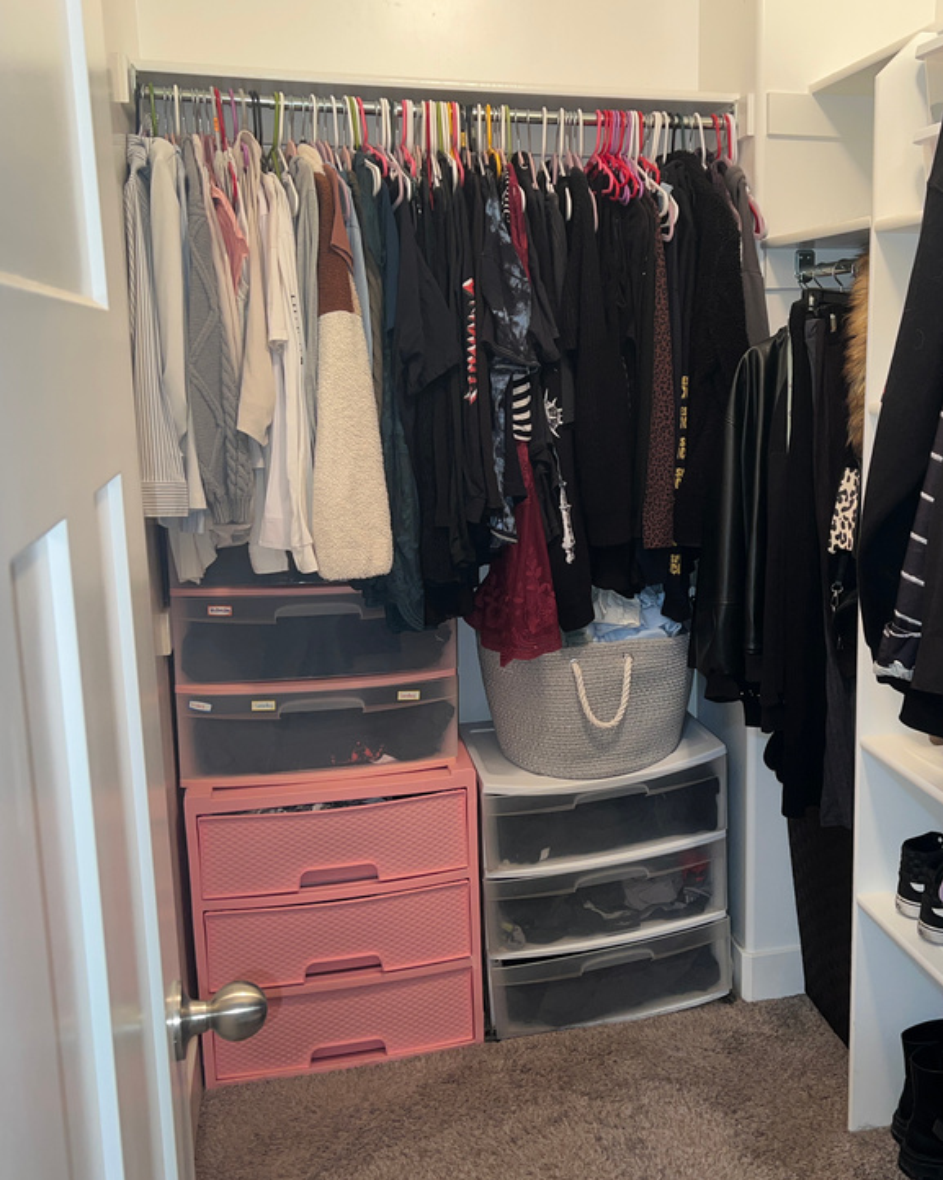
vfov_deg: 50.3
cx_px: 667
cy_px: 588
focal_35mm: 36
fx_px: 1257
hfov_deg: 40.3
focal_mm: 5.7
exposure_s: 1/13
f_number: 1.5
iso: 32
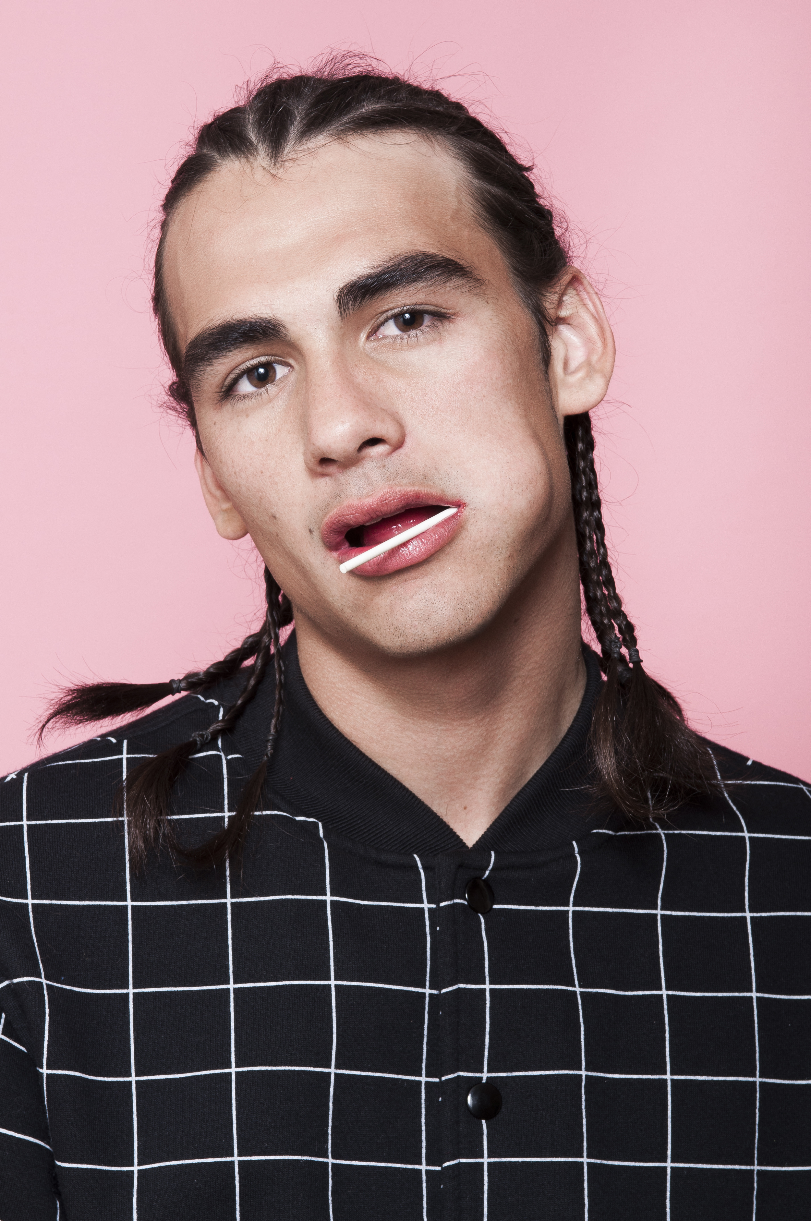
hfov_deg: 13.0
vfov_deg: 19.5
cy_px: 610
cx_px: 406
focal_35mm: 105
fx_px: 3557
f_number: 16
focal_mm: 70
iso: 100
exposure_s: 1/125
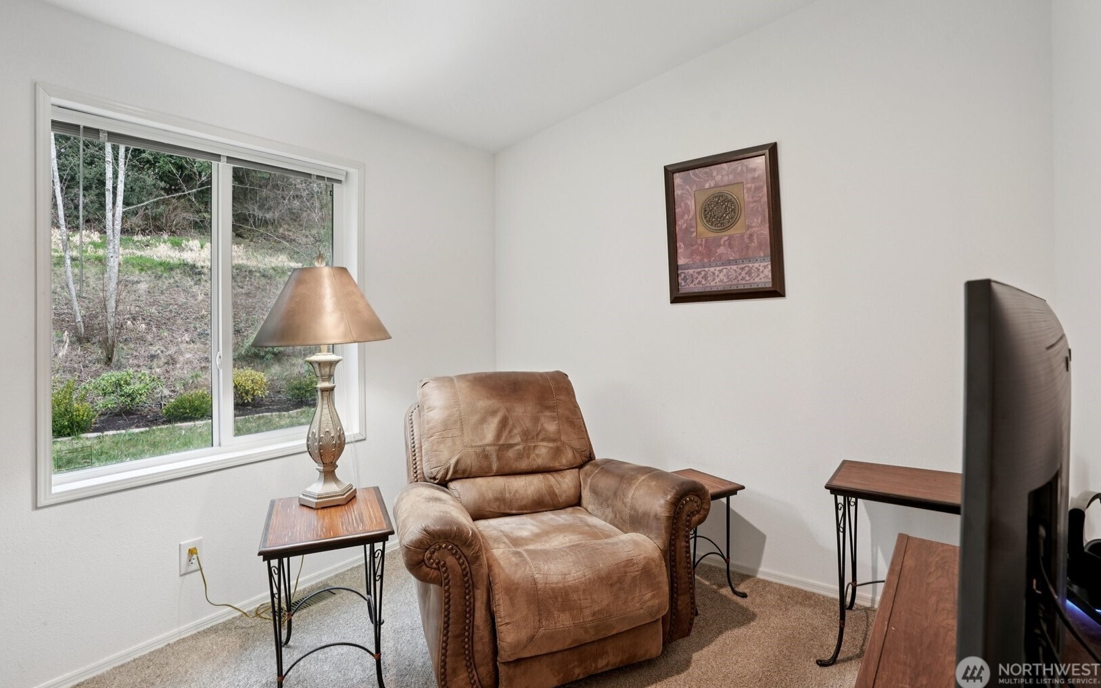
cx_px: 547
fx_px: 510
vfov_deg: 67.9
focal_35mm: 17
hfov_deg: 94.4
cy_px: 317
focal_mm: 16
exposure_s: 1/6
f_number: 8
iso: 400
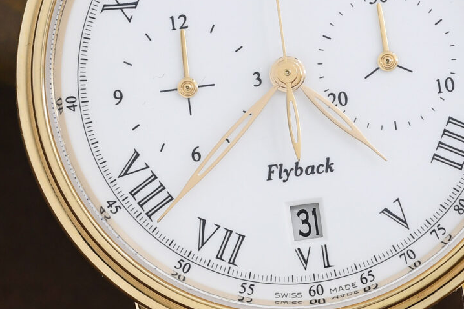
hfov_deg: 6.4
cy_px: 102
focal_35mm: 321
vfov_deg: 4.3
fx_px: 4138
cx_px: 237
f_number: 9
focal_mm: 60
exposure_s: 1/100
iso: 200
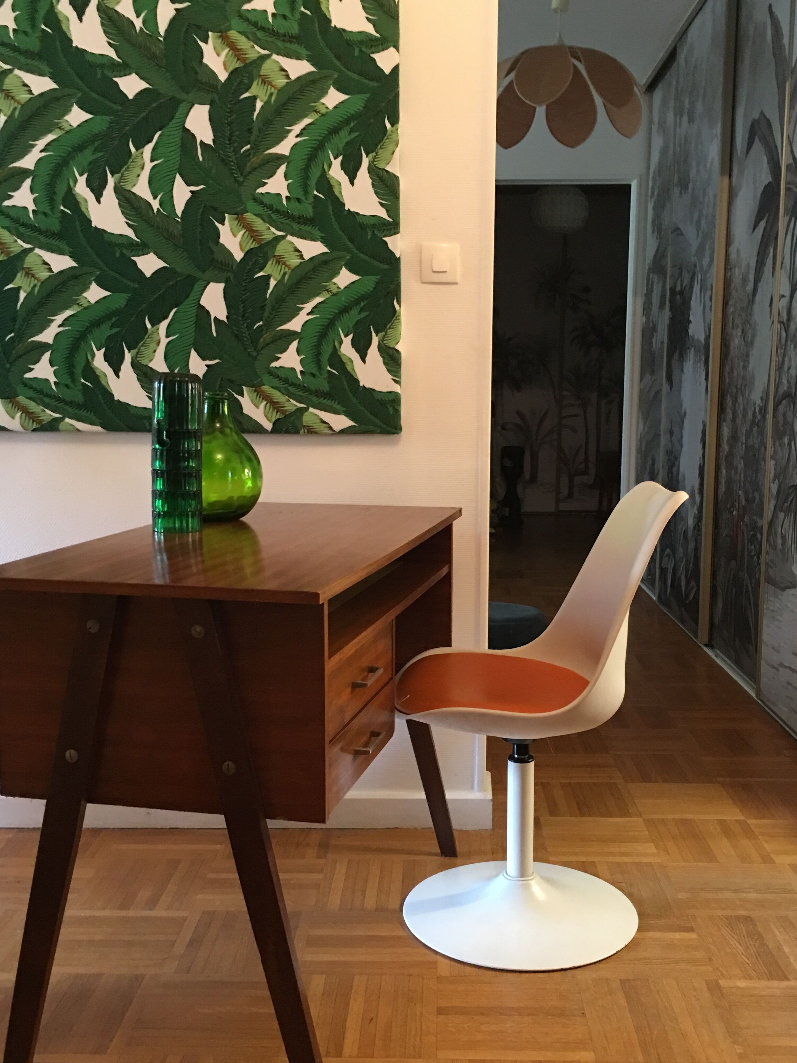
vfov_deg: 51.3
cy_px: 572
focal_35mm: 36
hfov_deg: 39.6
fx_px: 1105
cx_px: 423
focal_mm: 4.15
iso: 125
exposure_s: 1/17
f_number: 2.2
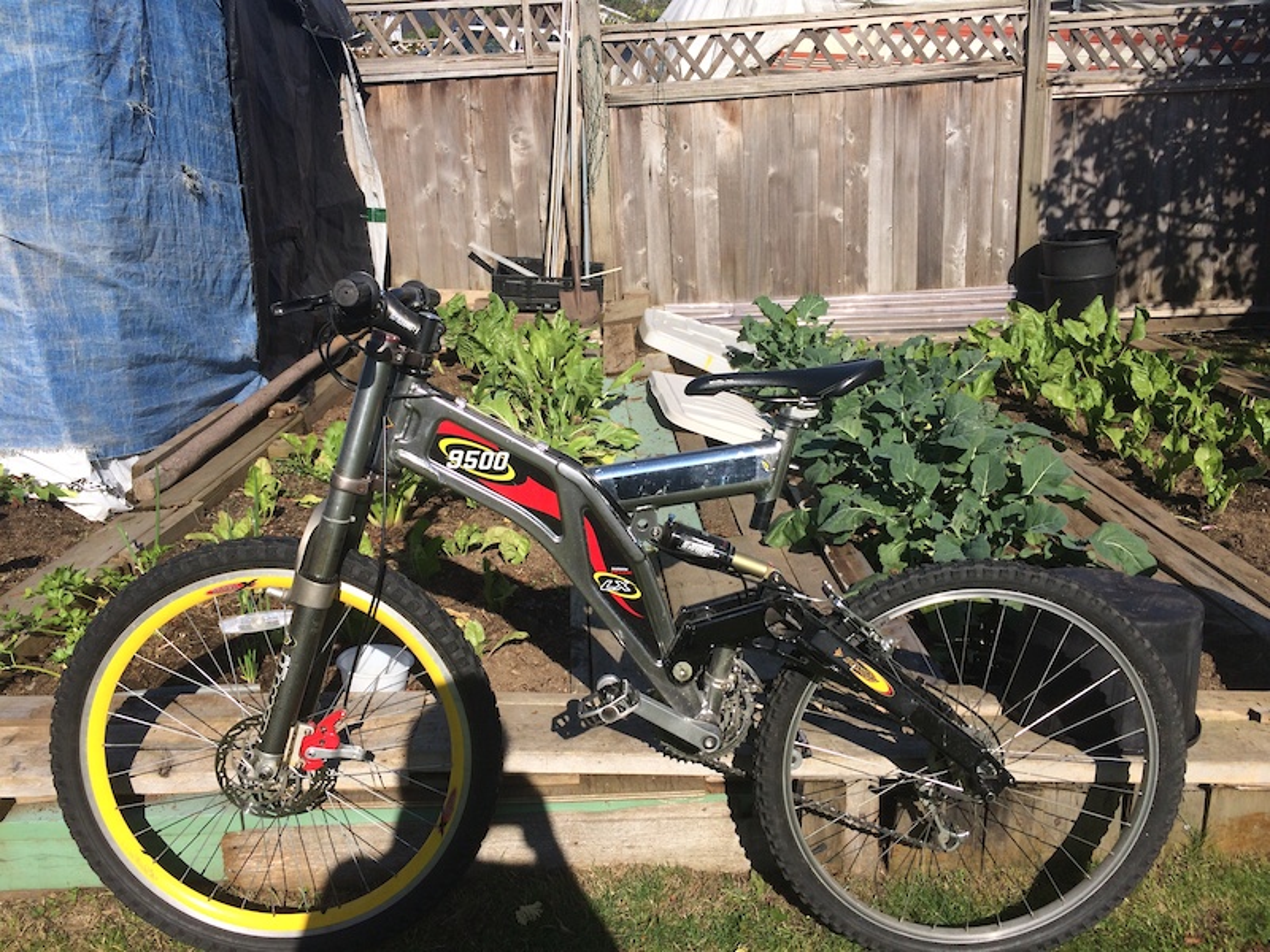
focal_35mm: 29
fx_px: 1064
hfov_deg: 61.7
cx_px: 635
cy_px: 476
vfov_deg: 48.2
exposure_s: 1/2160
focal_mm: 4.15
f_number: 2.2
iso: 32
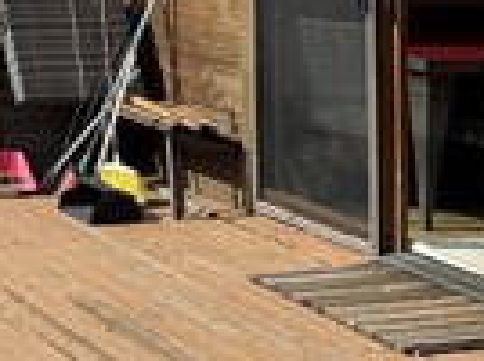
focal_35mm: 115
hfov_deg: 16.0
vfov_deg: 11.8
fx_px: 1605
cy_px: -303
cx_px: -188
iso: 80
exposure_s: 1/5714
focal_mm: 6.76
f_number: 1.78
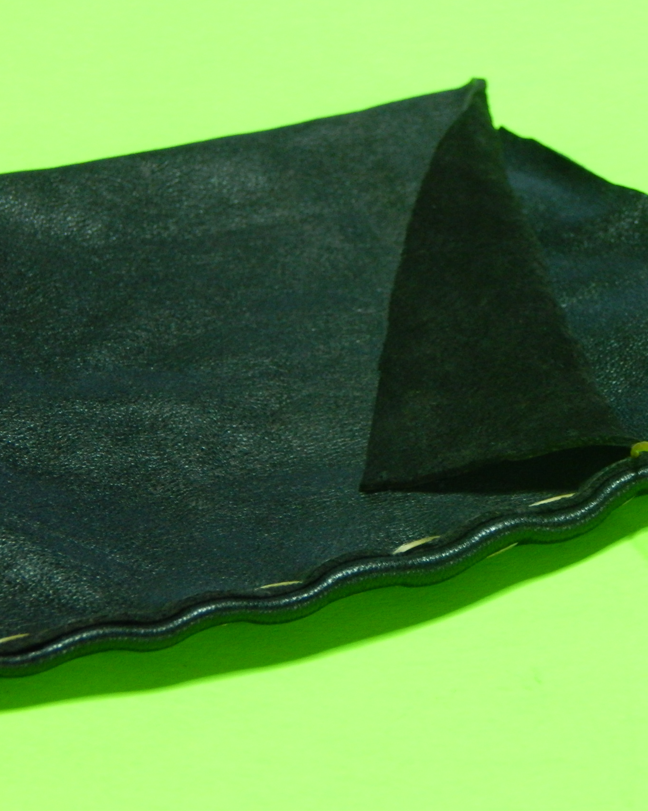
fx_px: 3573
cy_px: 405
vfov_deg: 12.9
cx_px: 495
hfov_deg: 10.3
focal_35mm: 149
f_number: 4.6
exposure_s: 1/15
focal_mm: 20.5
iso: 500
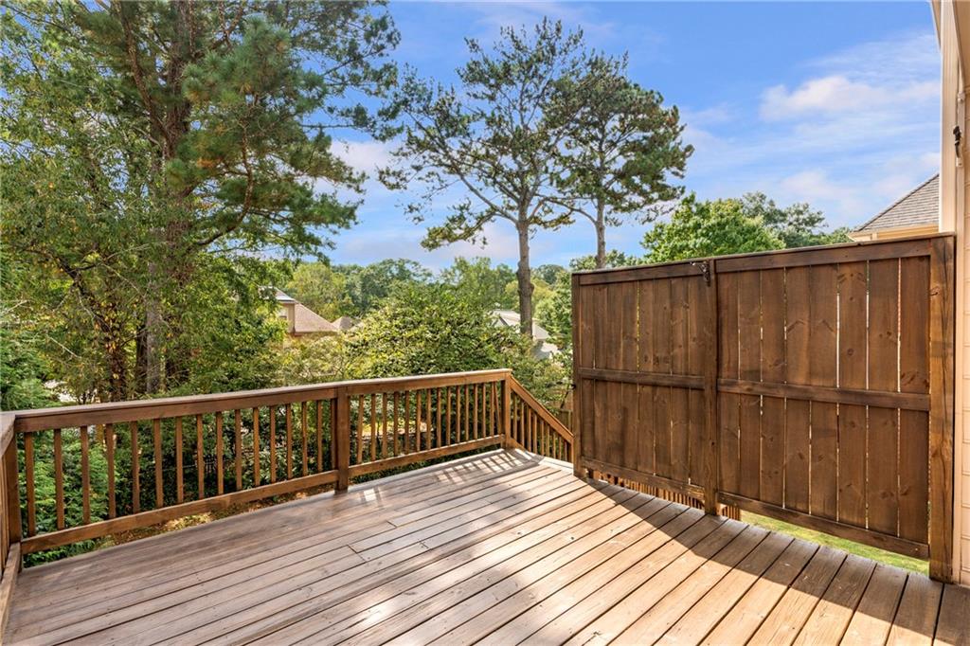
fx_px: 458
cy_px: 323
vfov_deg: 70.4
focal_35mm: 17
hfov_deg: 93.3
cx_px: 485
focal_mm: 17
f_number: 8
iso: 400
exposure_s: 1/500
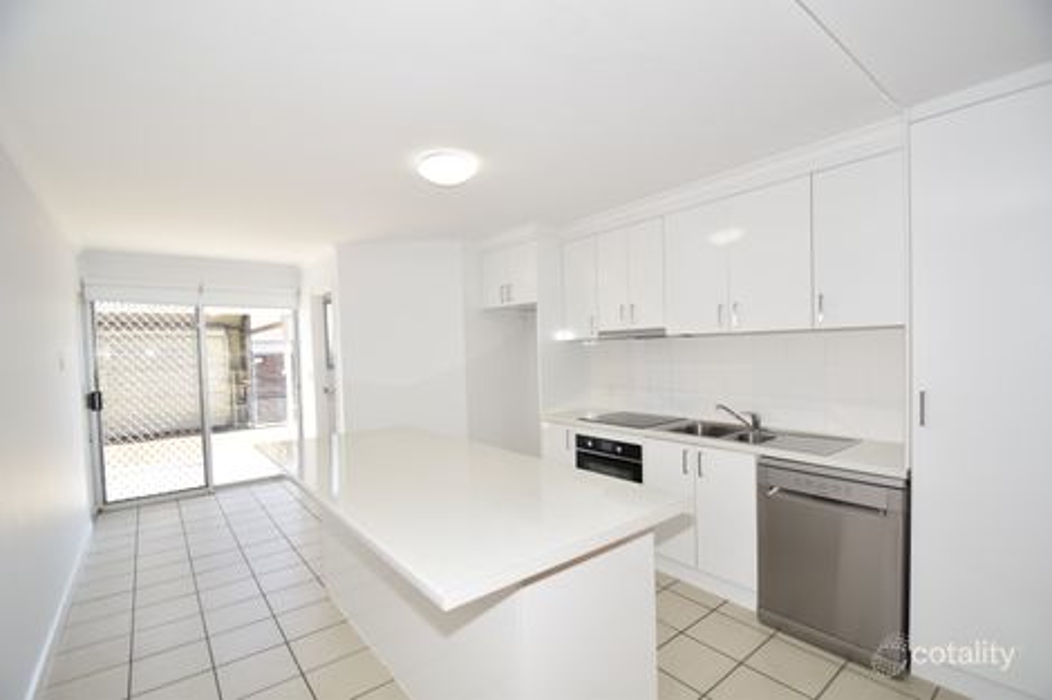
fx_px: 438
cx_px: 526
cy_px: 350
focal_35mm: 15
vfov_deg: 77.3
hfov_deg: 100.4
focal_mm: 10
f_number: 5
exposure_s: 1/200
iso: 280
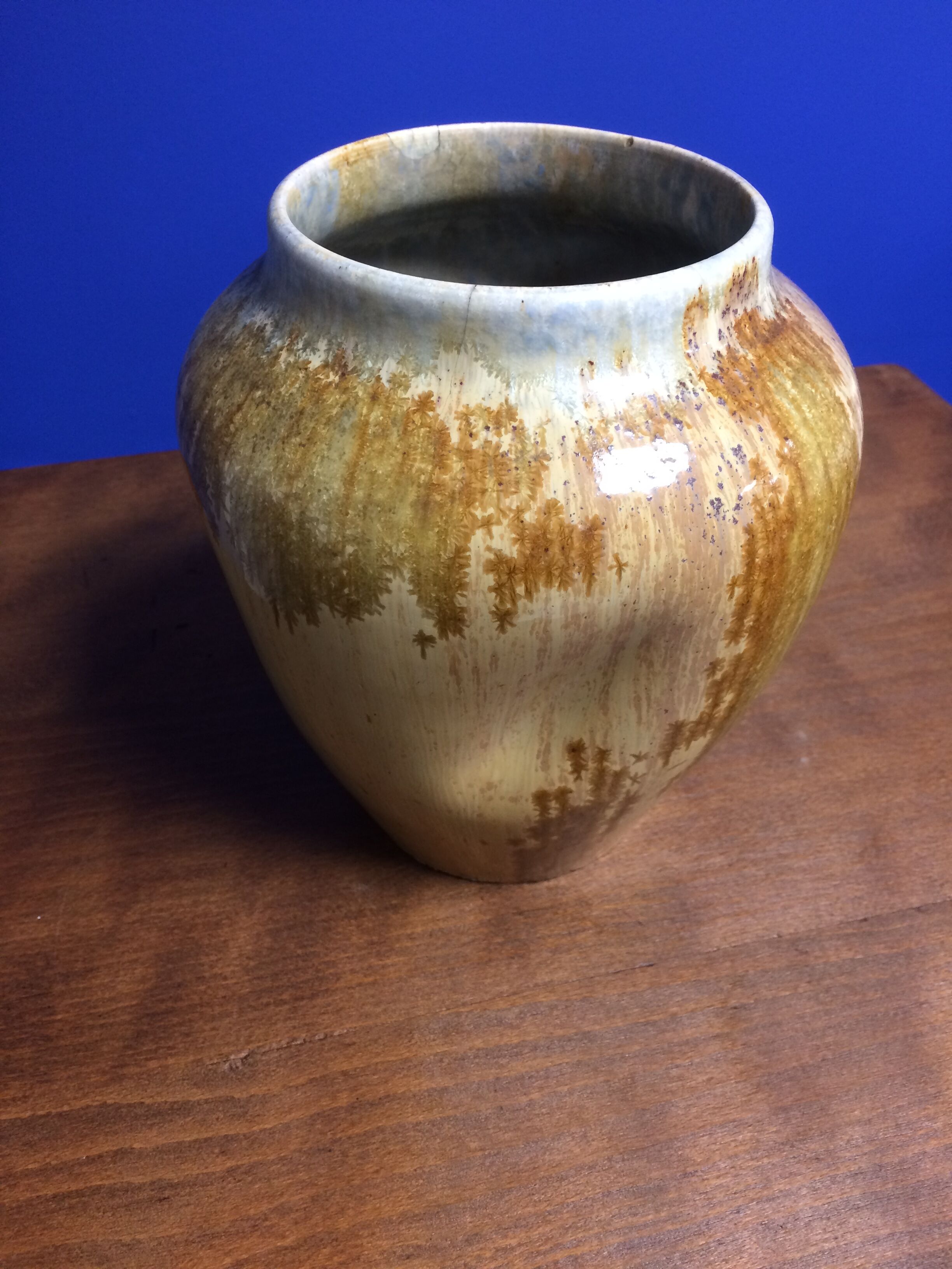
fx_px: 1063
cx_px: 476
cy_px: 634
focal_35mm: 29
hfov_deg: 48.2
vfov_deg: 61.7
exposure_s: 1/33
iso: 160
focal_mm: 4.15
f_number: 2.2
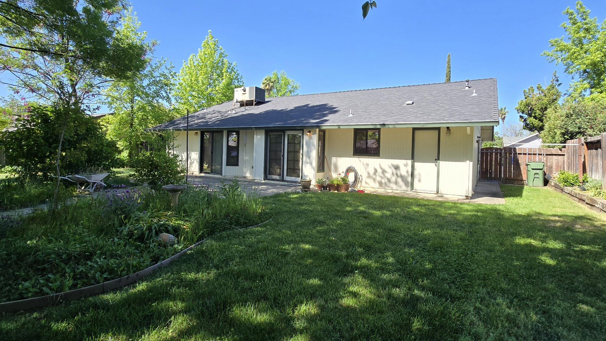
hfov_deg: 95.9
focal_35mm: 17
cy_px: 150
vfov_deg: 63.7
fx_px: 273
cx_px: 312
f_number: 2.2
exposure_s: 1/909
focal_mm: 2.2
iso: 50
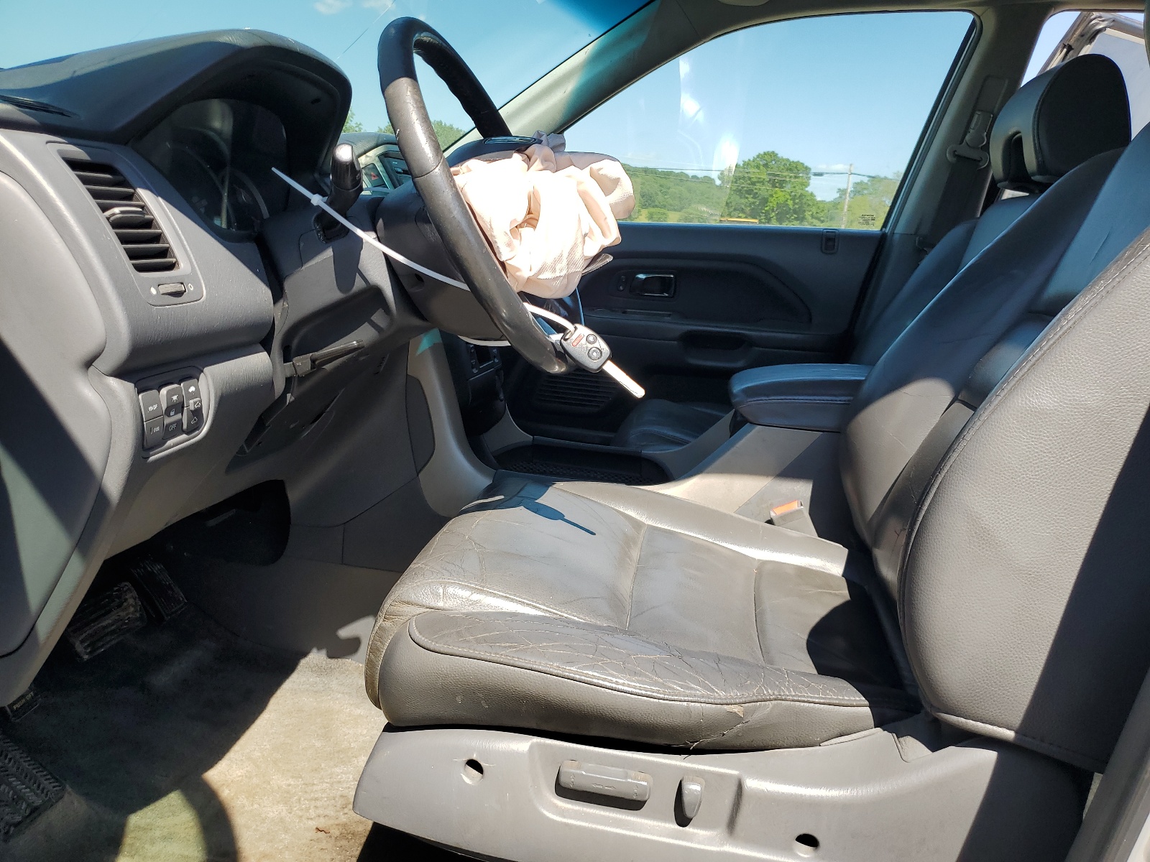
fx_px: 864
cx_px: 575
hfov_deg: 67.3
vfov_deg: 53.1
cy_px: 431
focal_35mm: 26
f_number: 1.5
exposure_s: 1/1250
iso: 50
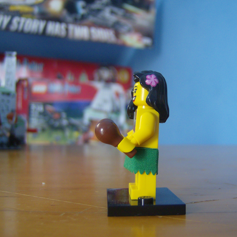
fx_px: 333
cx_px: 133
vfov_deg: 39.2
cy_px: 118
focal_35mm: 43
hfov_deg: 39.1
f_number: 2.8
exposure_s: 1/14.6
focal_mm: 6
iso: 200
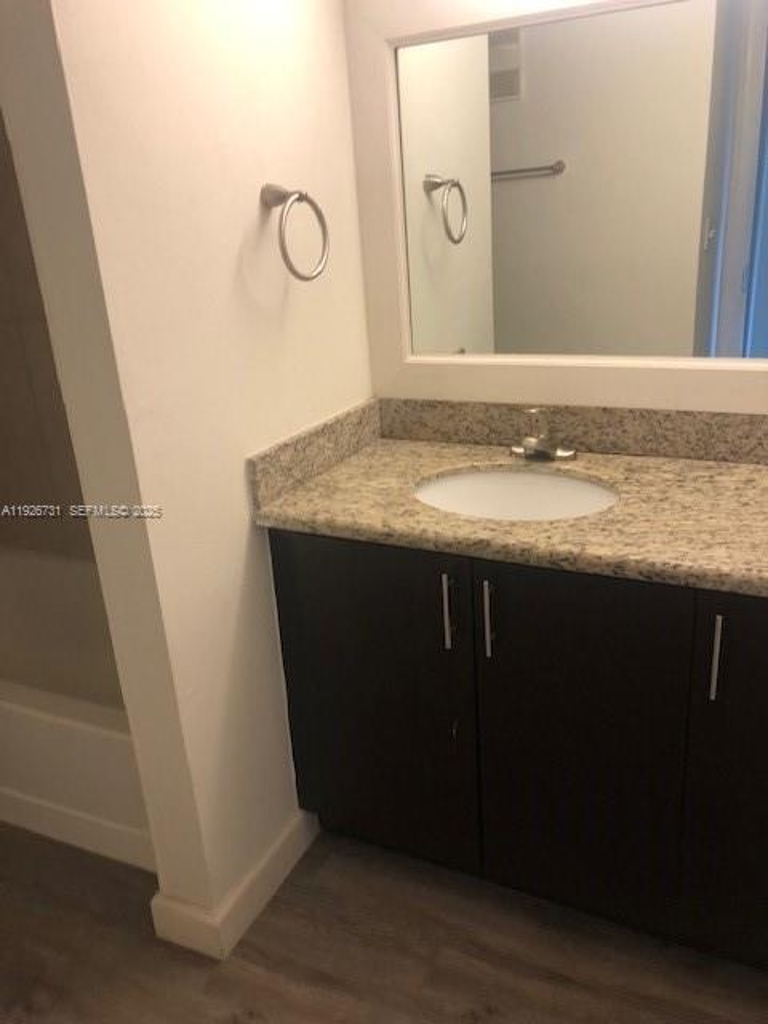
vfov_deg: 63.4
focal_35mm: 28
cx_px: 384
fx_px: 828
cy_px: 512
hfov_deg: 49.7
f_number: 1.8
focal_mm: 4
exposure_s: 1/17
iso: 40
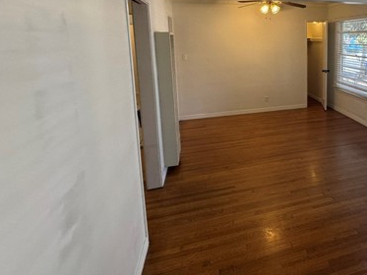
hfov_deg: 66.1
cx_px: 285
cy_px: 72
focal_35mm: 24
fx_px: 255
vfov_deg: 54.4
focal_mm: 2.22
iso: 160
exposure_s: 1/120
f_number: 2.2
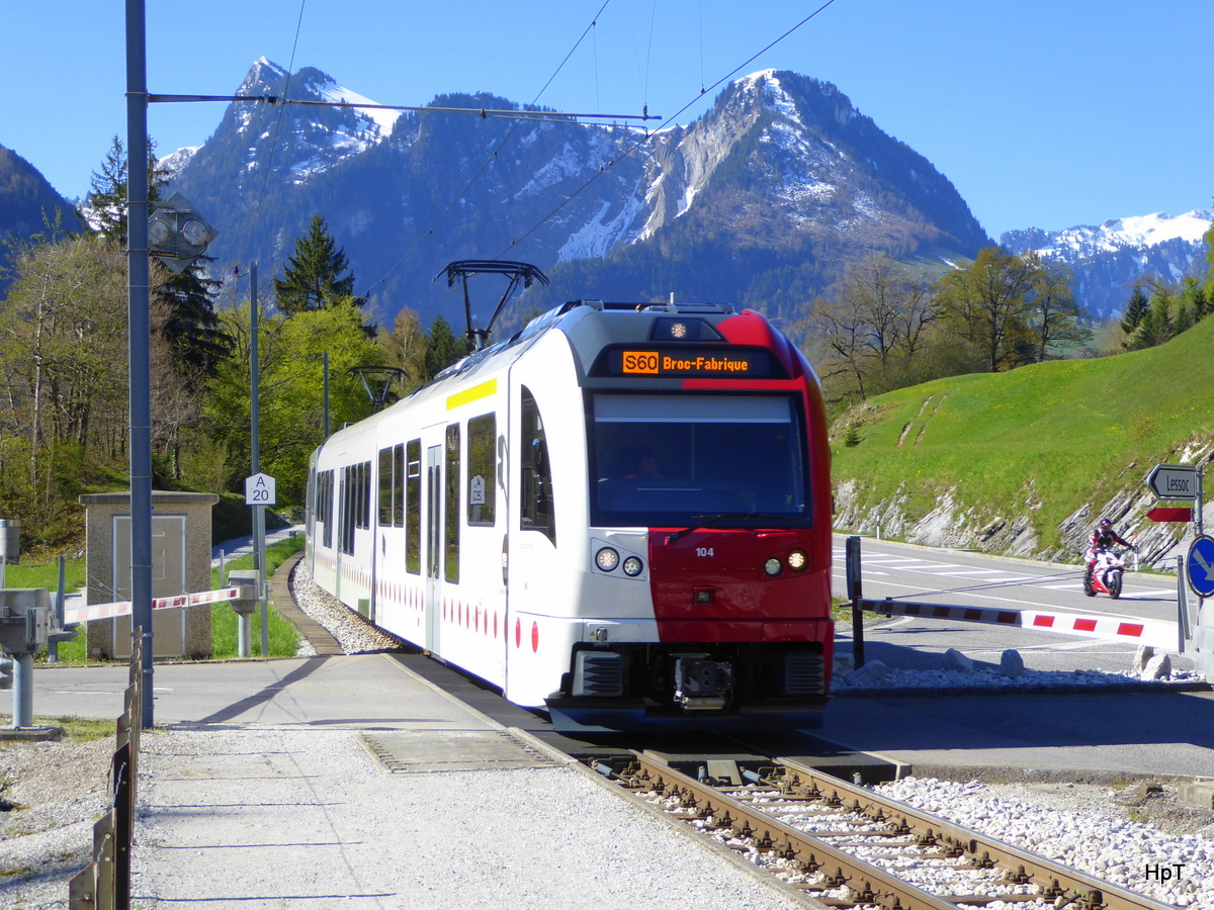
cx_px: 607
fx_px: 2771
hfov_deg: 24.7
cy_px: 455
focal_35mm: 79
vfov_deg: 18.7
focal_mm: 13.2
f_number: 4.6
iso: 80
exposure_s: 1/320
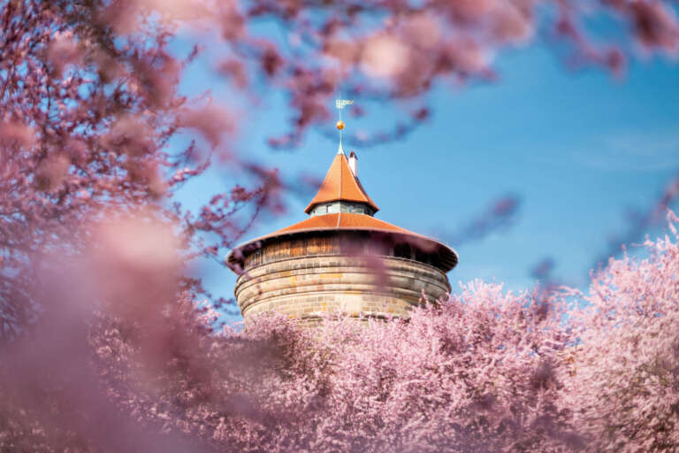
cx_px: 340
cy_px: 226
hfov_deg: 39.6
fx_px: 943
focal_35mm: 50
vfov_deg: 27.0
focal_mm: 50
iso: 100
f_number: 2
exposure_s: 1/4000
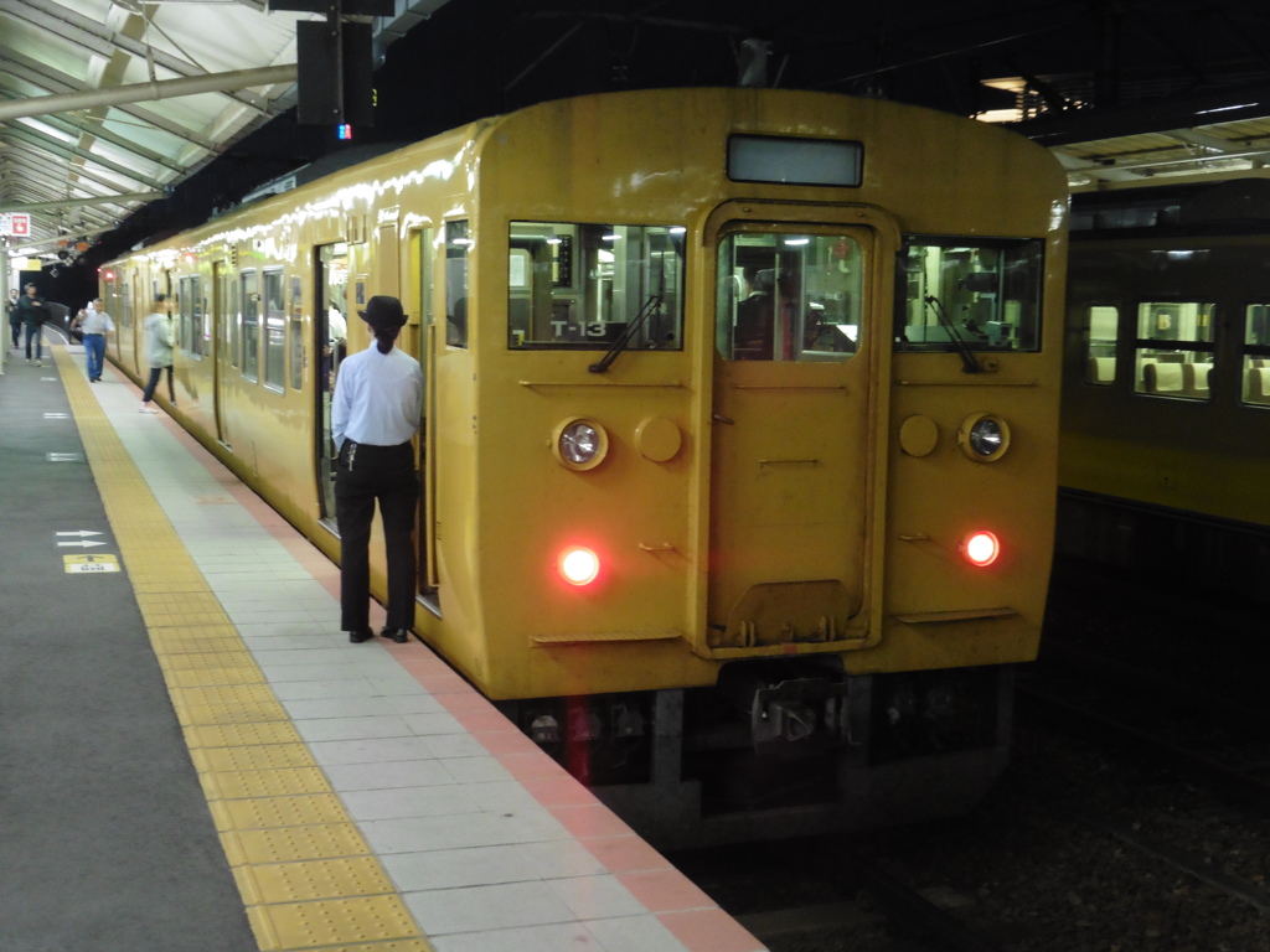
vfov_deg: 32.9
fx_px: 1614
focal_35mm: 44
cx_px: 635
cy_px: 476
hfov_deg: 42.9
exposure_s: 1/10
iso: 400
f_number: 4.1
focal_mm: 7.9
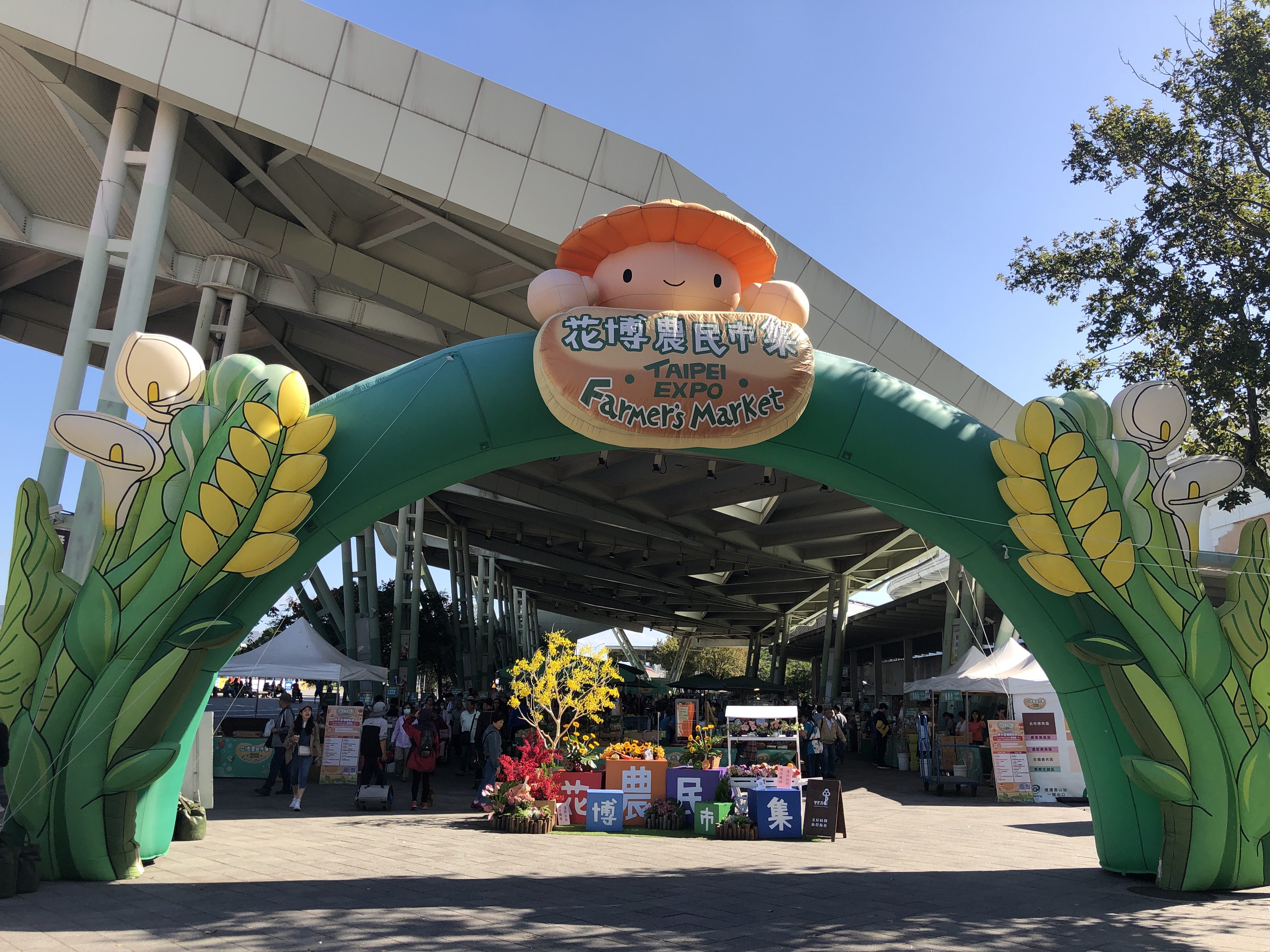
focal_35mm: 28
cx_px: 635
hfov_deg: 63.4
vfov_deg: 49.7
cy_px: 476
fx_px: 1027
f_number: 1.8
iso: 20
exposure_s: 1/1000
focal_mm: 3.99
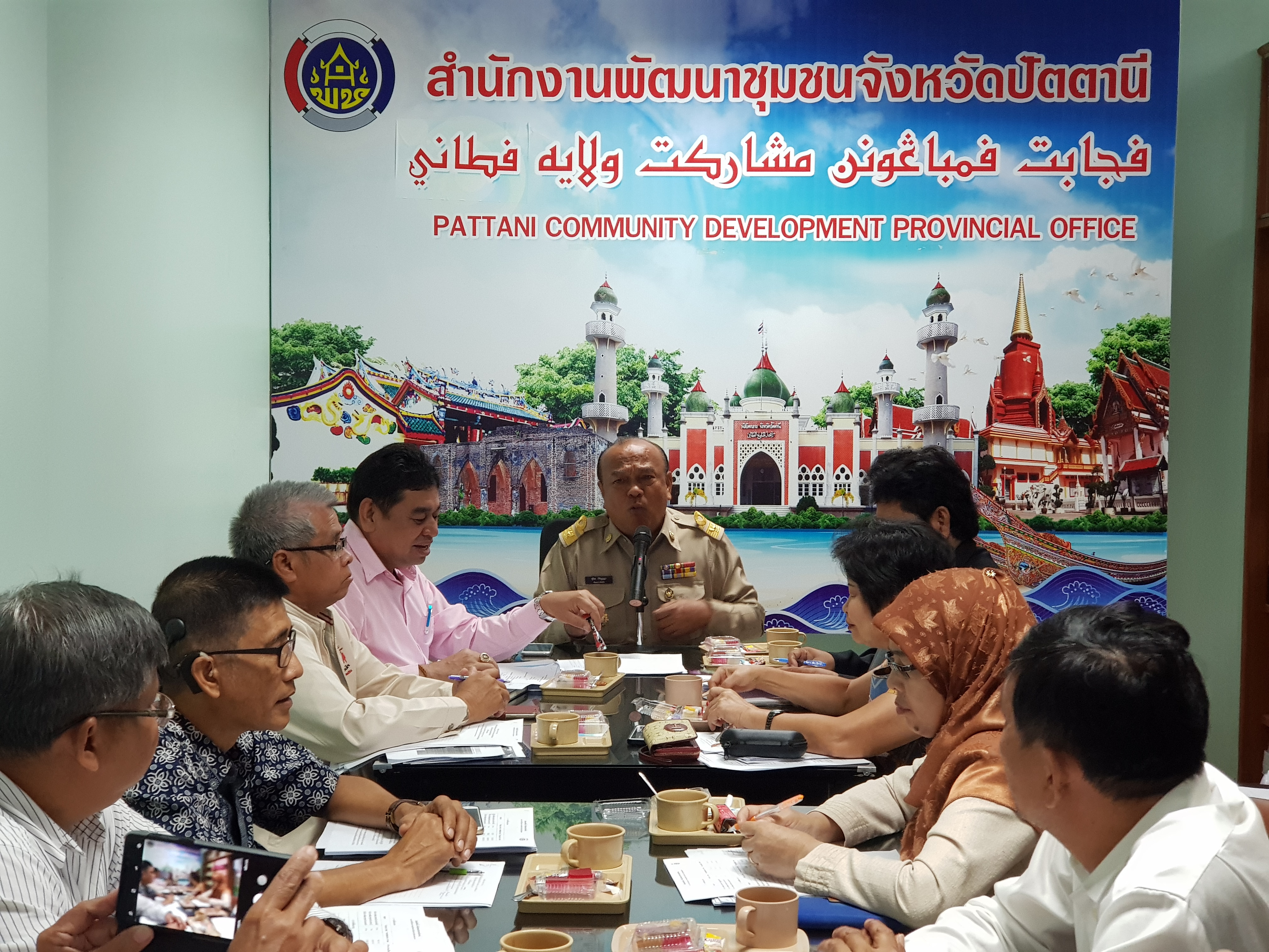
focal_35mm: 52
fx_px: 1906
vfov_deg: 28.0
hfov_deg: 36.8
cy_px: 476
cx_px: 634
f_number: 2.4
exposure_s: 1/20
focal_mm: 6
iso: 200
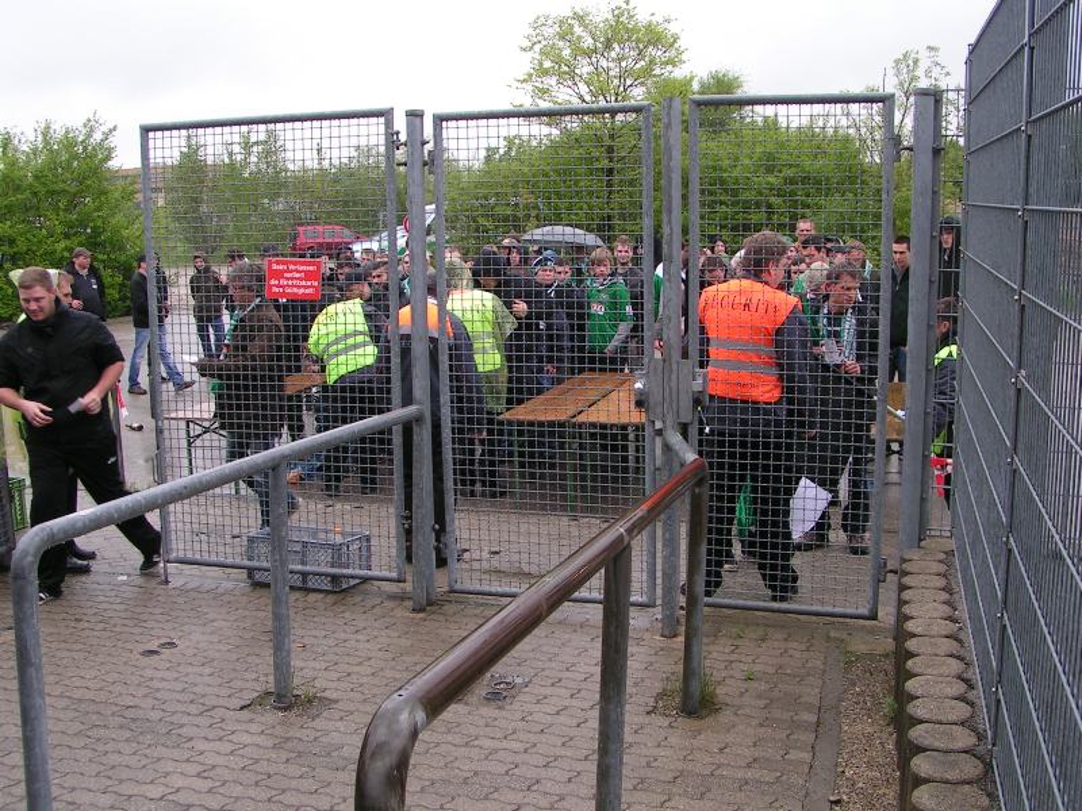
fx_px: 1188
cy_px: 406
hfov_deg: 49.0
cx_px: 541
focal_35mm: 38
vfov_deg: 37.7
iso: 50
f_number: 5.6
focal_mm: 5.8
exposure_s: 1/100
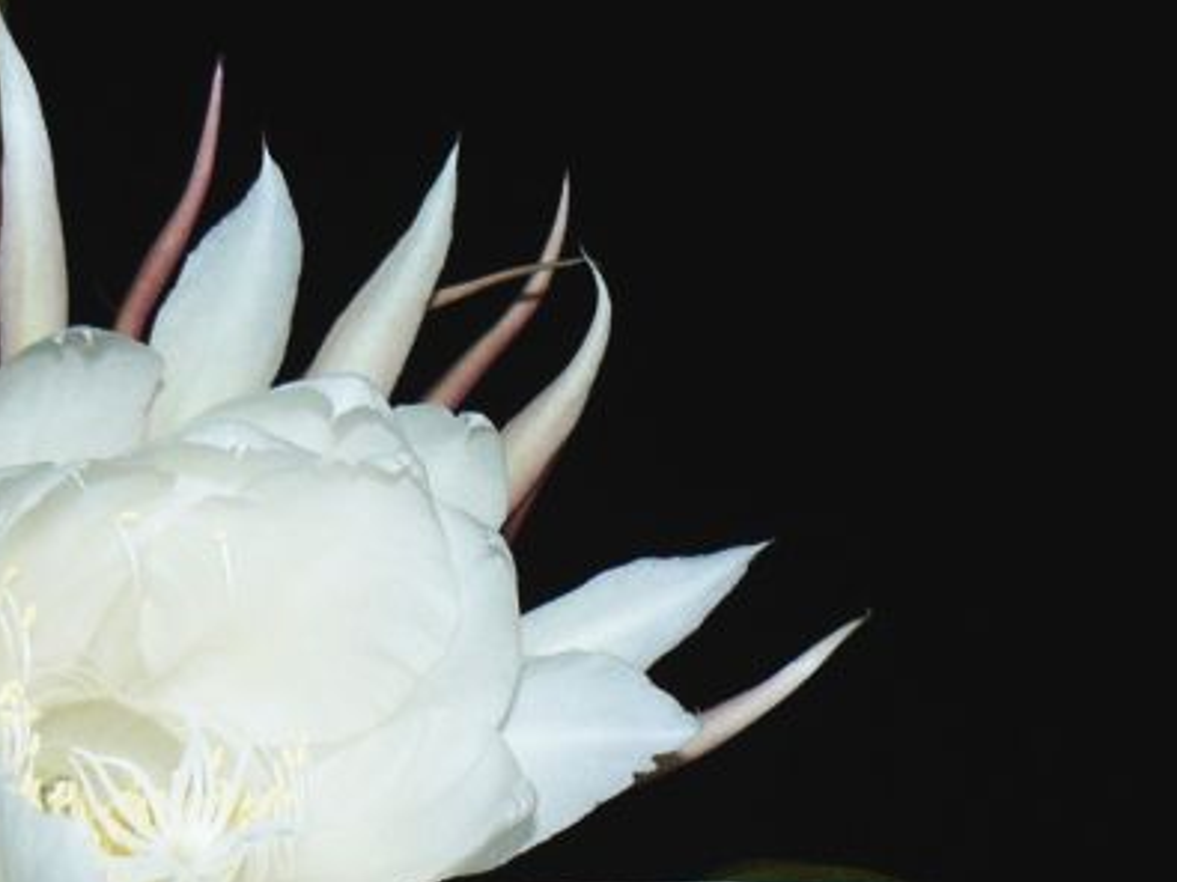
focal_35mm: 73
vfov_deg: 19.8
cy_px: 787
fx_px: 2481
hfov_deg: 26.4
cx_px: 322
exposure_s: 1/30
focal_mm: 6
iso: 100
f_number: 2.8
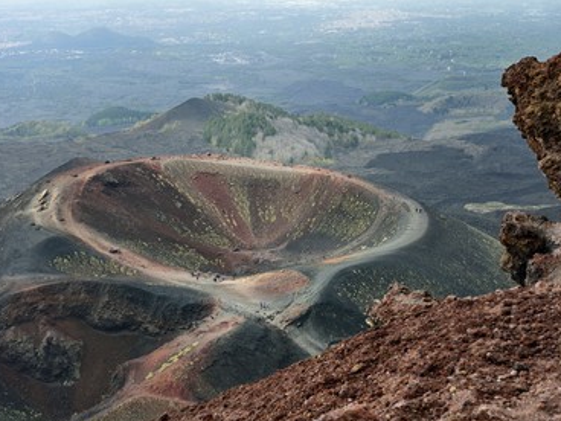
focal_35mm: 68
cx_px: 303
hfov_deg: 28.5
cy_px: 212
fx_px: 1102
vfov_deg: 21.6
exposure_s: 1/400
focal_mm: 62
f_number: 8
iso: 800
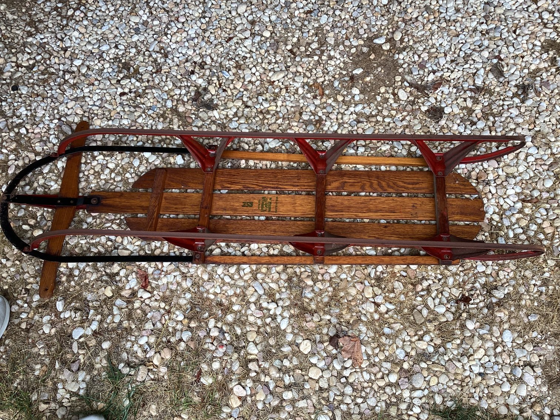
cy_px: 210
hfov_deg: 58.3
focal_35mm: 31
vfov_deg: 45.4
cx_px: 280
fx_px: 502
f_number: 2.4
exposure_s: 1/193
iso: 25
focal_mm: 3.3
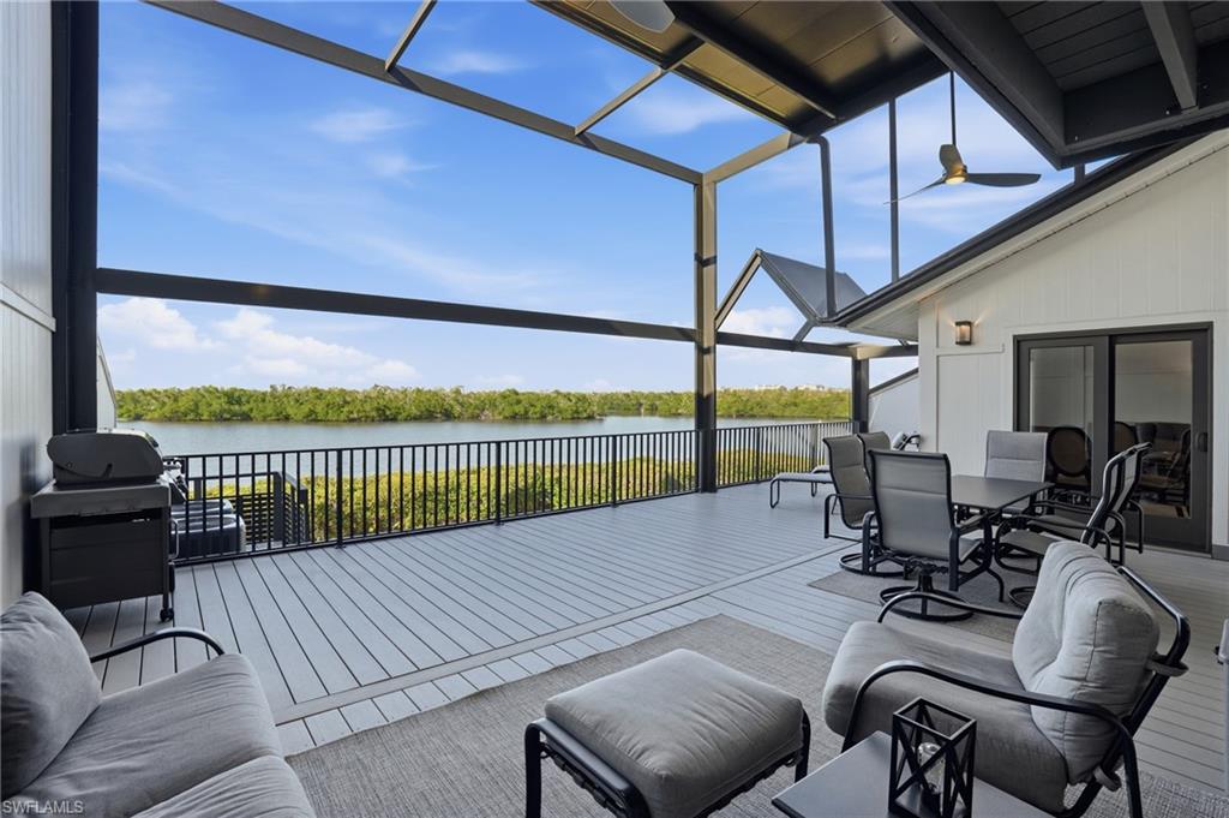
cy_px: 409
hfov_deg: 96.8
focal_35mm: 16
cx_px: 614
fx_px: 546
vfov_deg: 73.7
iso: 400
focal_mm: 16
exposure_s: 1/800
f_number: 9
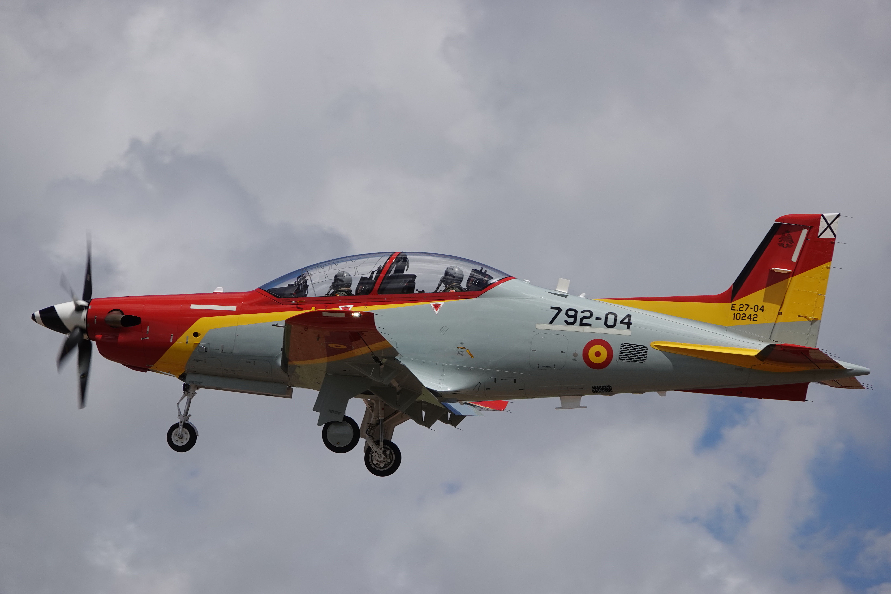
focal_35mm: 351
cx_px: 446
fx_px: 8687
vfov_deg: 3.9
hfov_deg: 5.9
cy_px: 297
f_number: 6.3
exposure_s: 1/1000
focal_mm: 128.59
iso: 100
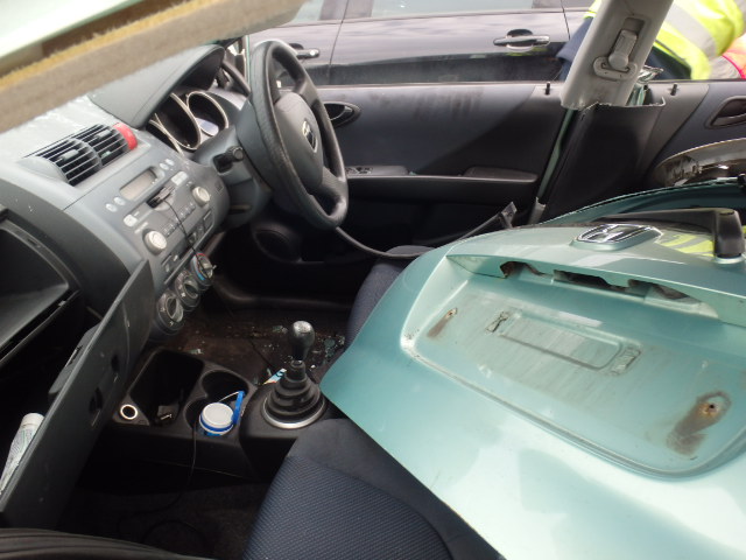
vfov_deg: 49.7
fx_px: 603
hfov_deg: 63.4
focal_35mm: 28
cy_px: 280
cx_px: 373
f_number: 3.9
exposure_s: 1/60
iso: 125
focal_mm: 5
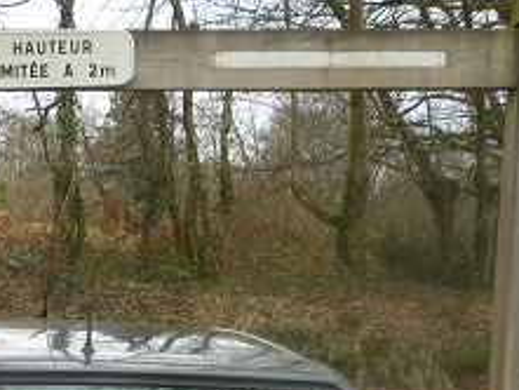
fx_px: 1260
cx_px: 85
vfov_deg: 16.4
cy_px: 538
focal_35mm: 84
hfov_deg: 22.9
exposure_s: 1/100
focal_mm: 5.2
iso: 80
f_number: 3.3
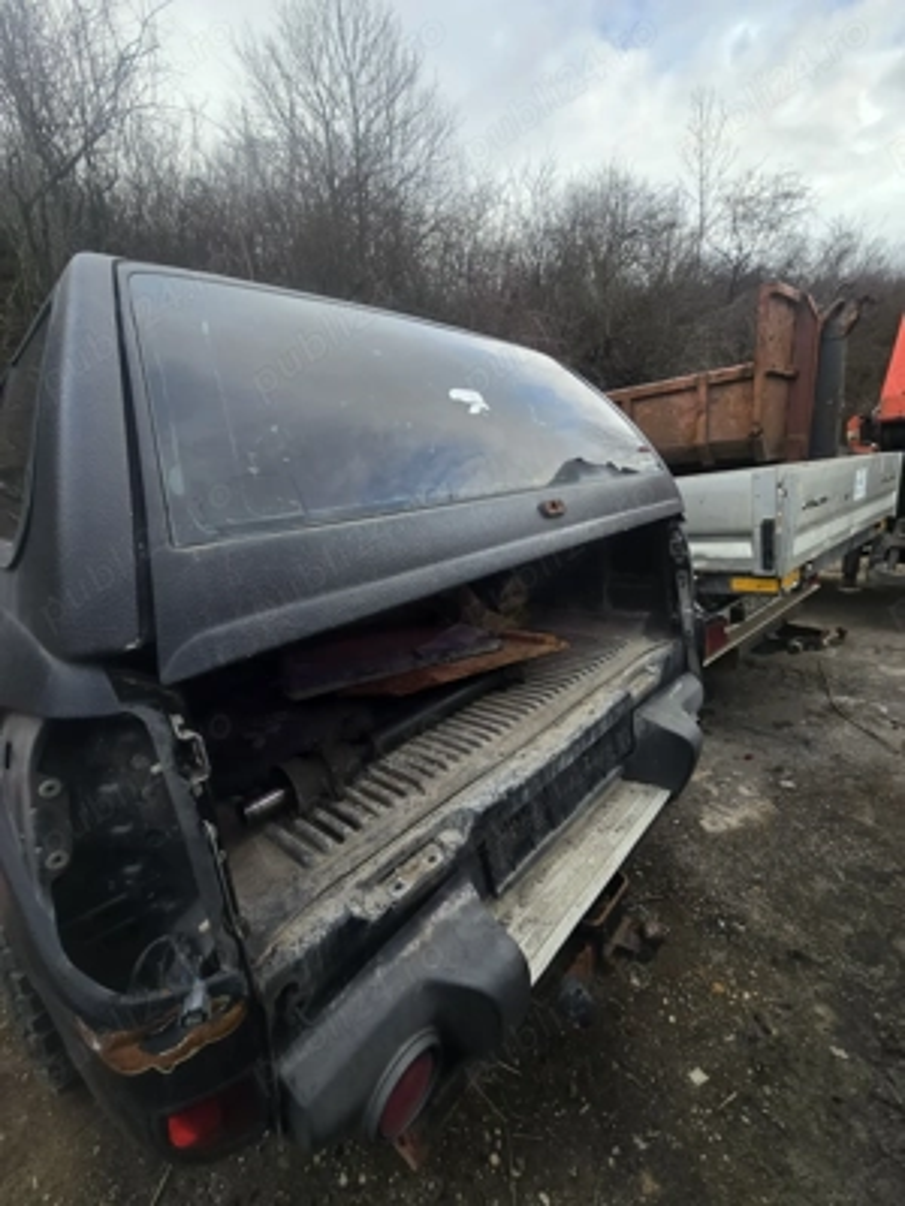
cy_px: 603
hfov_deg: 89.9
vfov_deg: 106.2
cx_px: 452
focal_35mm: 13
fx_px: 453
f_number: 2.2
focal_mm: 2.2
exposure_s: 1/353
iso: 50
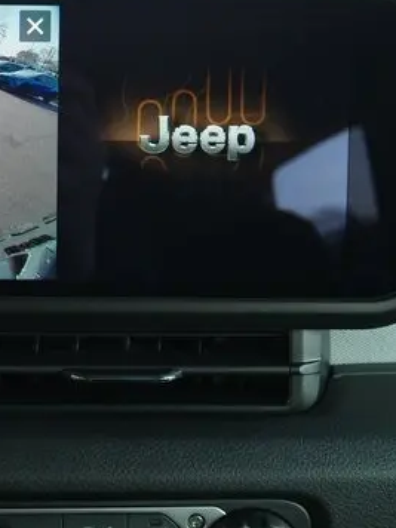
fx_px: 1098
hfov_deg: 19.8
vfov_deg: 26.9
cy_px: 199
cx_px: -3
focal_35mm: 72
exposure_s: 1/60
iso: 320
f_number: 5.6
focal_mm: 20
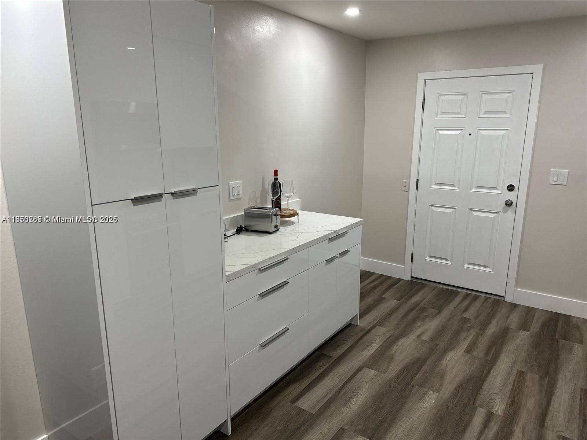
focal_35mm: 24
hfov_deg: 71.6
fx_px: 407
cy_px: 220
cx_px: 294
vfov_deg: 56.8
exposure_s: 1/60
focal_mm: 6.86
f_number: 1.78
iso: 125
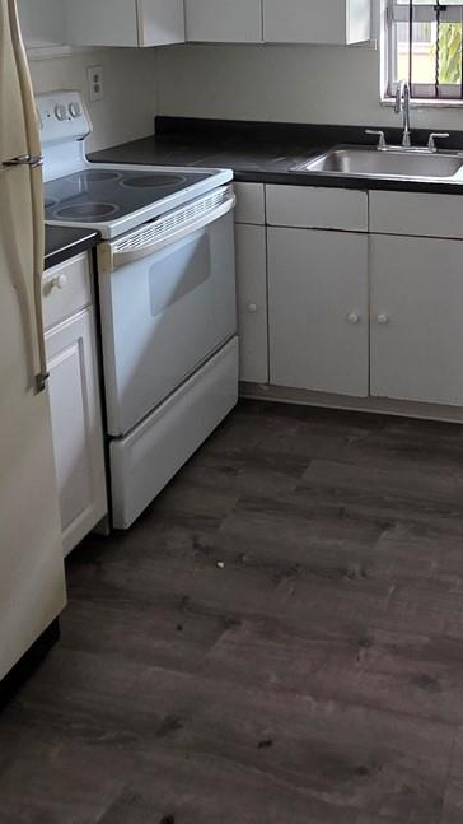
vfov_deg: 51.9
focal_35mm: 35
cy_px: 131
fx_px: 764
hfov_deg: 32.1
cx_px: 418
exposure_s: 1/60
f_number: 1.9
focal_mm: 2.2
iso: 500
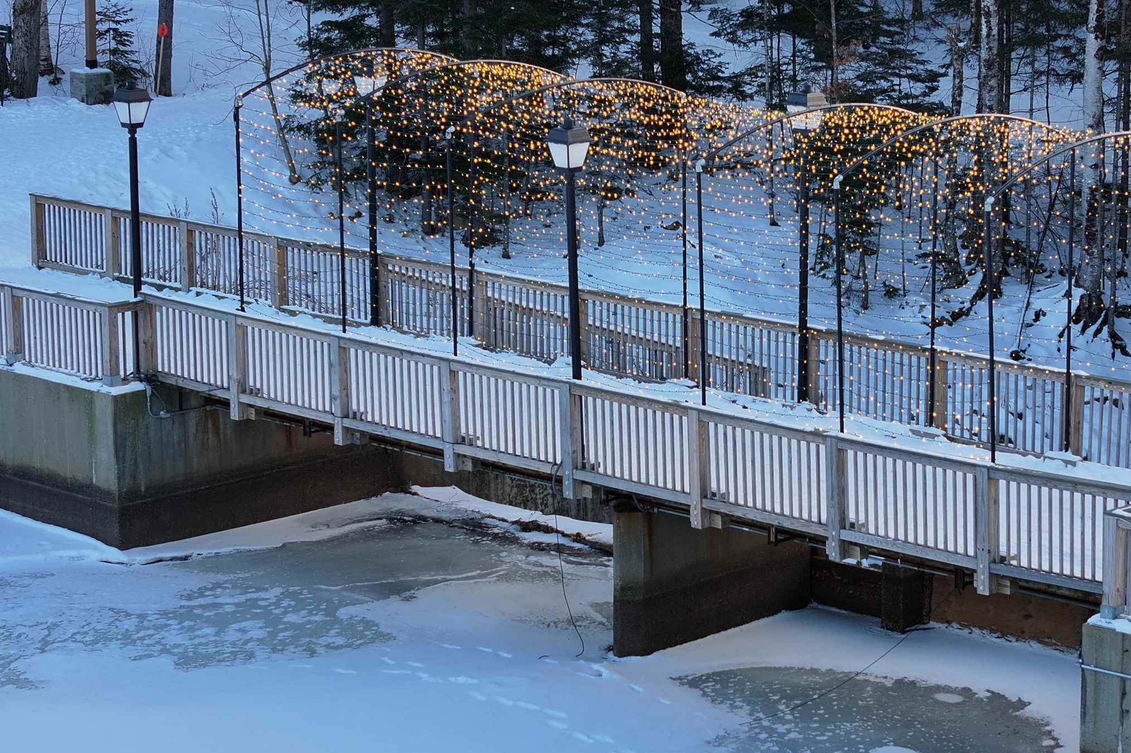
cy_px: 321
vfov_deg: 12.4
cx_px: 726
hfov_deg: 18.6
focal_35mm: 110
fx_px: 3455
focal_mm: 19.35
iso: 170
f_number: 2.8
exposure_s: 1/240
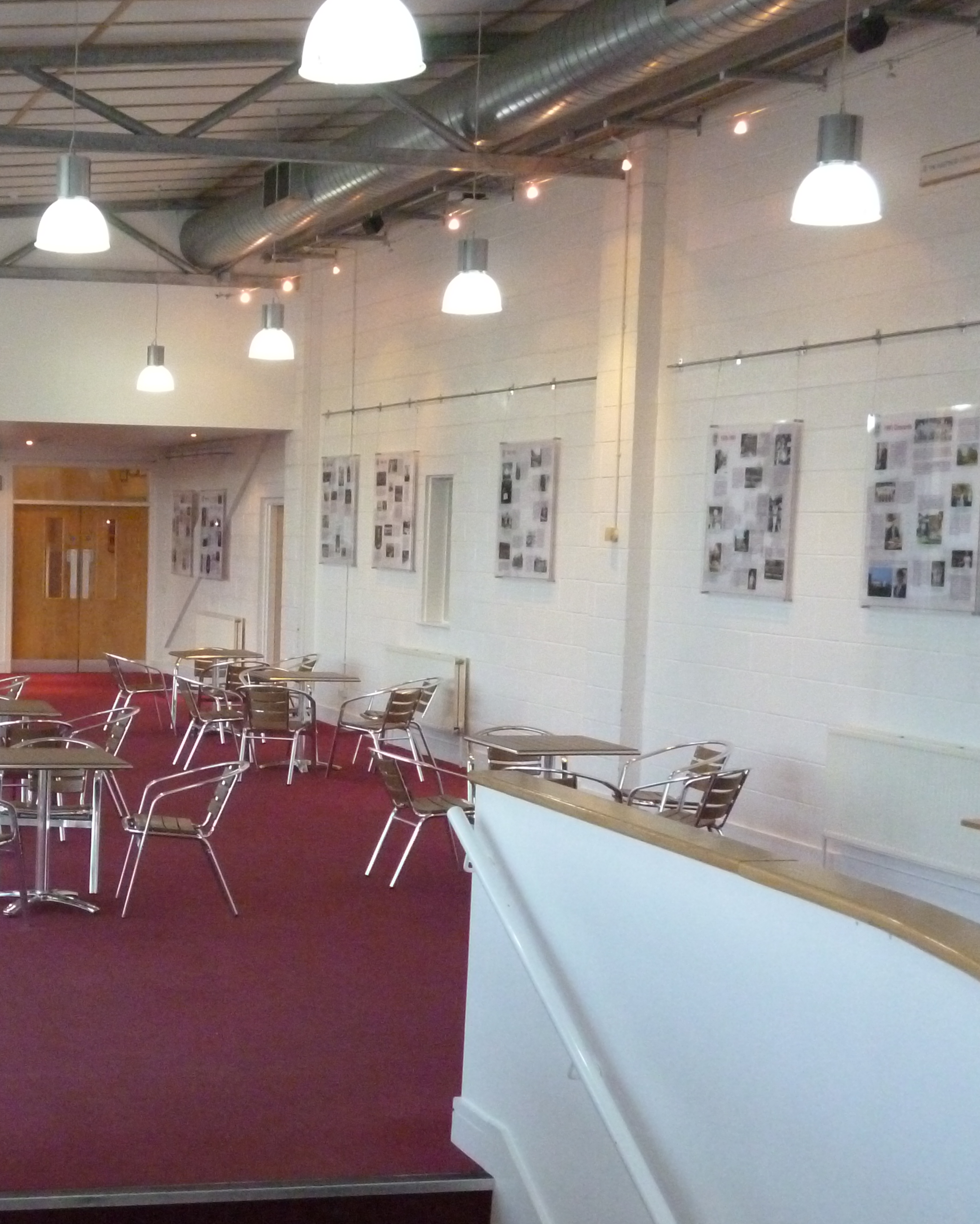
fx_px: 2103
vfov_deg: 32.3
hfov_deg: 25.5
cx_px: 123
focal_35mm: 58
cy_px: 754
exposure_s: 1/60
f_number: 3.5
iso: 640
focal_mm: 6.4
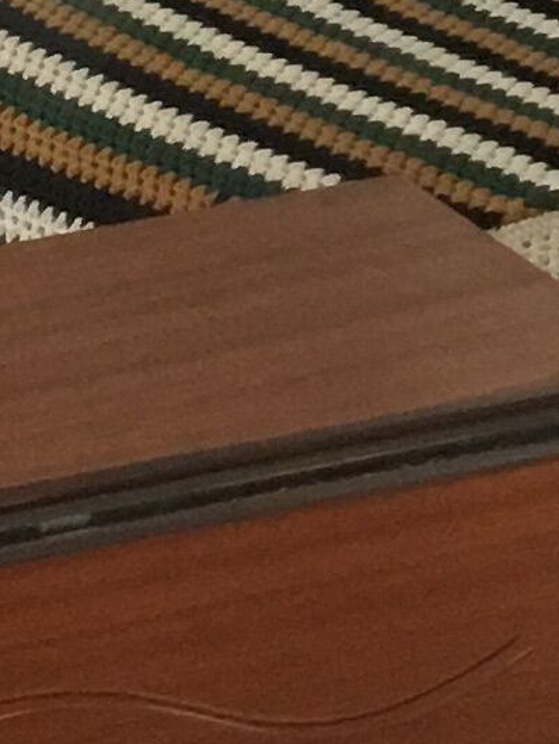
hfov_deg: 6.6
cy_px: -1075
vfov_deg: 8.2
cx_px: -382
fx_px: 4731
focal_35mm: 220
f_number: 2.2
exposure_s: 1/17
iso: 80
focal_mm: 4.15
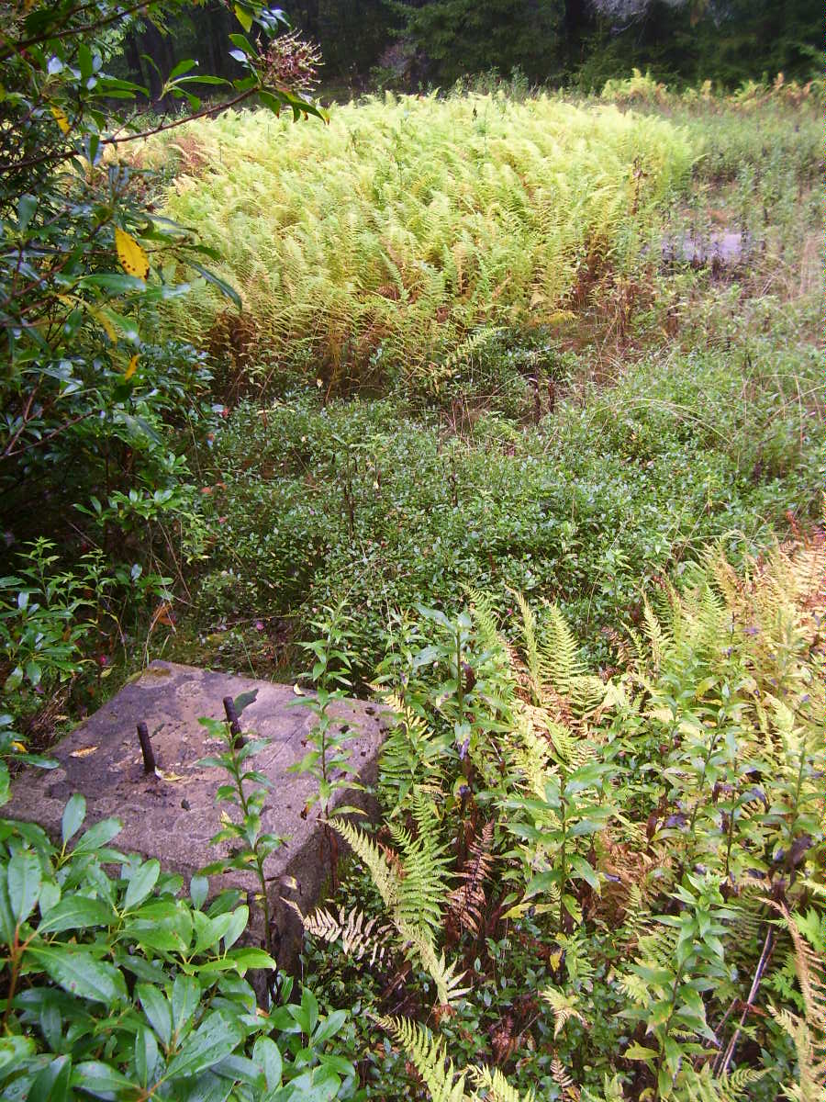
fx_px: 1082
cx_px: 413
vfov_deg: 54.0
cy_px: 551
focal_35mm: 34
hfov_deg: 41.8
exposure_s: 1/125
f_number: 2.7
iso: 80
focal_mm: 5.6
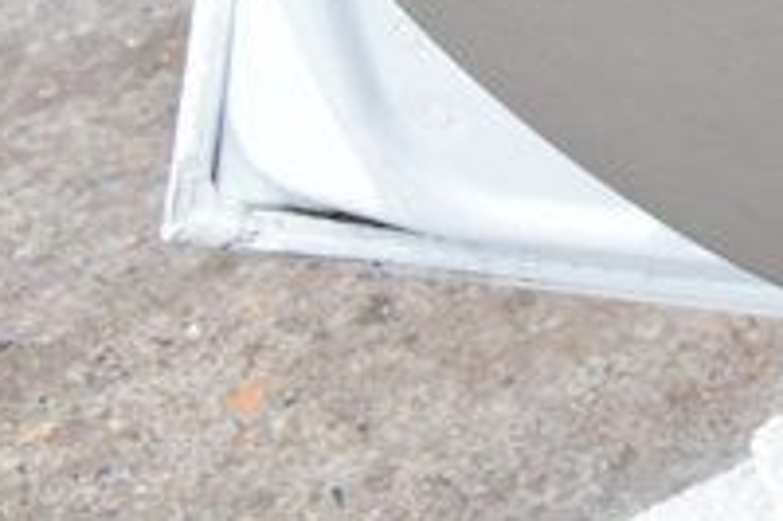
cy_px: -729
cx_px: 1730
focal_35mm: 138
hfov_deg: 12.5
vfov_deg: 9.0
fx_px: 2999
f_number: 8
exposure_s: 1/50
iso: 400
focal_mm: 18
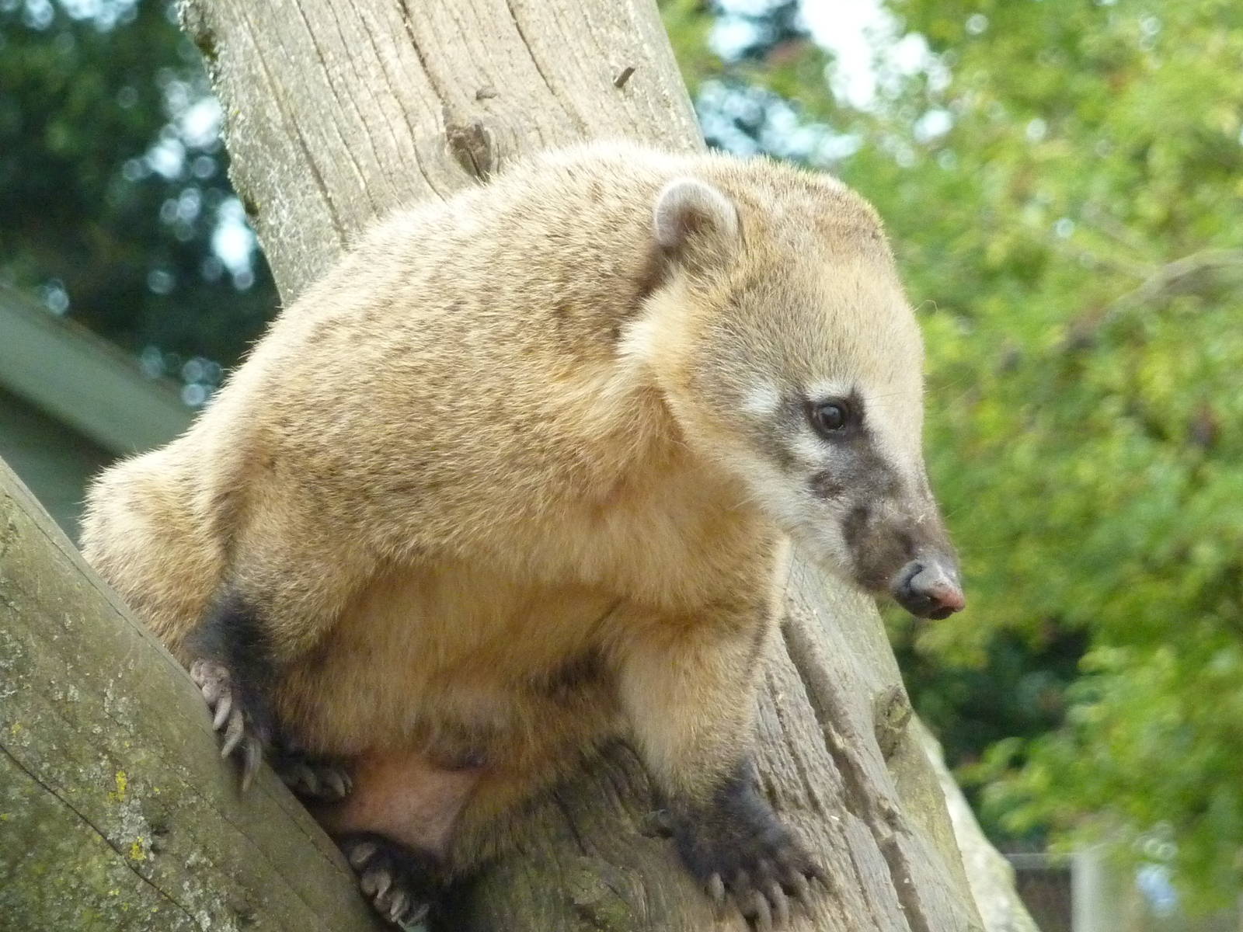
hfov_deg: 4.9
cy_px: 466
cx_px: 622
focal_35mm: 401
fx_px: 14399
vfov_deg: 3.7
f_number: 4.8
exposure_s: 1/500
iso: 500
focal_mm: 45.7
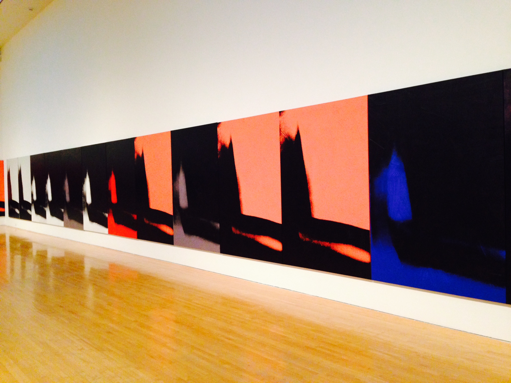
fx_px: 487
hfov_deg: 55.4
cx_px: 256
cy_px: 192
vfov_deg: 42.9
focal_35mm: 33
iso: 320
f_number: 2.4
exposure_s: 1/20
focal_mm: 4.12
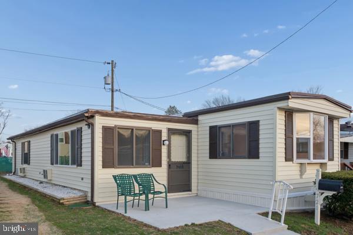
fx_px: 294
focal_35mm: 30
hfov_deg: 61.9
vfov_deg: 43.6
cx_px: 176
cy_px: 118
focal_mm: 20
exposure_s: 1/200
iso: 400
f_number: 8
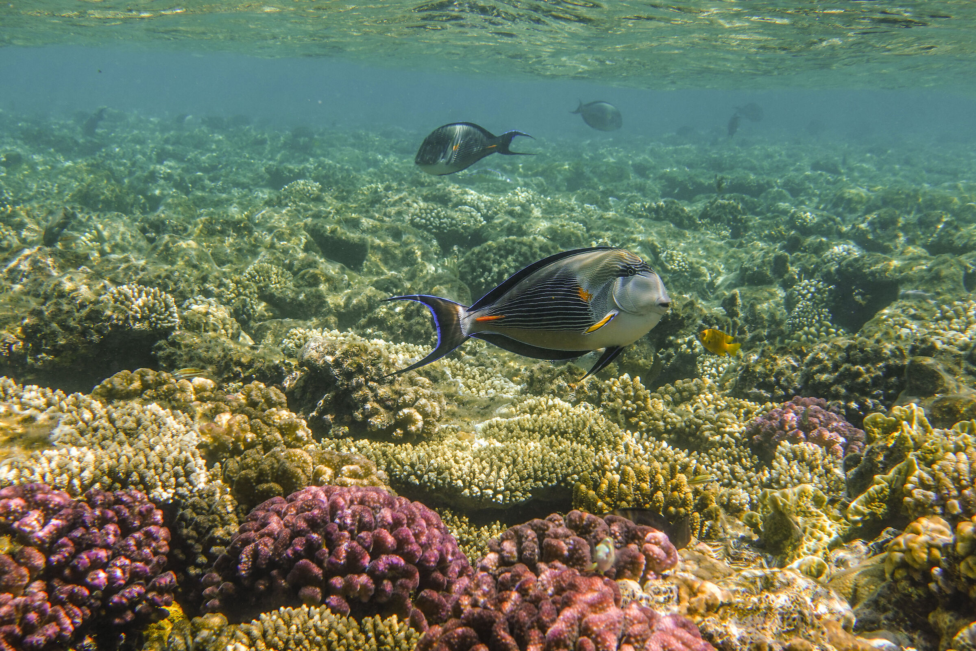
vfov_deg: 27.5
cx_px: 488
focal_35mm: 49
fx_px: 1328
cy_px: 326
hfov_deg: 40.3
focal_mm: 18.1
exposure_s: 1/250
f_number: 6.3
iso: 125
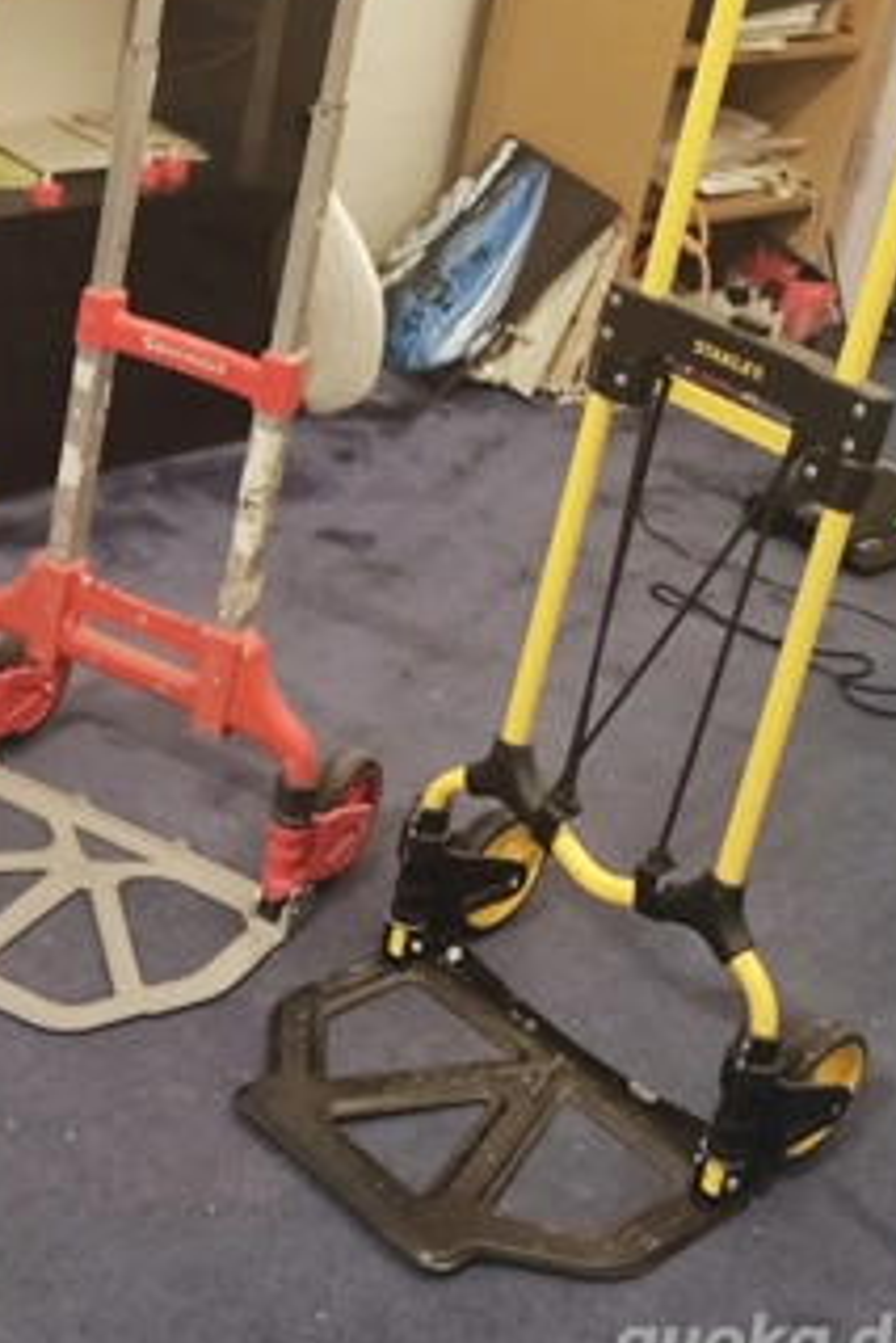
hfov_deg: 22.6
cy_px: 543
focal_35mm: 60
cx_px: 307
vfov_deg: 33.3
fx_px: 2237
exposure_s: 1/33.3
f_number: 1.8
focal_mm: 5.4
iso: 1036
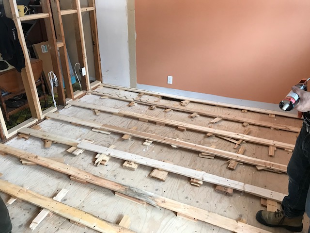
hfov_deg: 63.4
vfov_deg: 49.7
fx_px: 251
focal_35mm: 28
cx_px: 155
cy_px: 116
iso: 40
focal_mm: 3.99
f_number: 1.8
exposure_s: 1/20
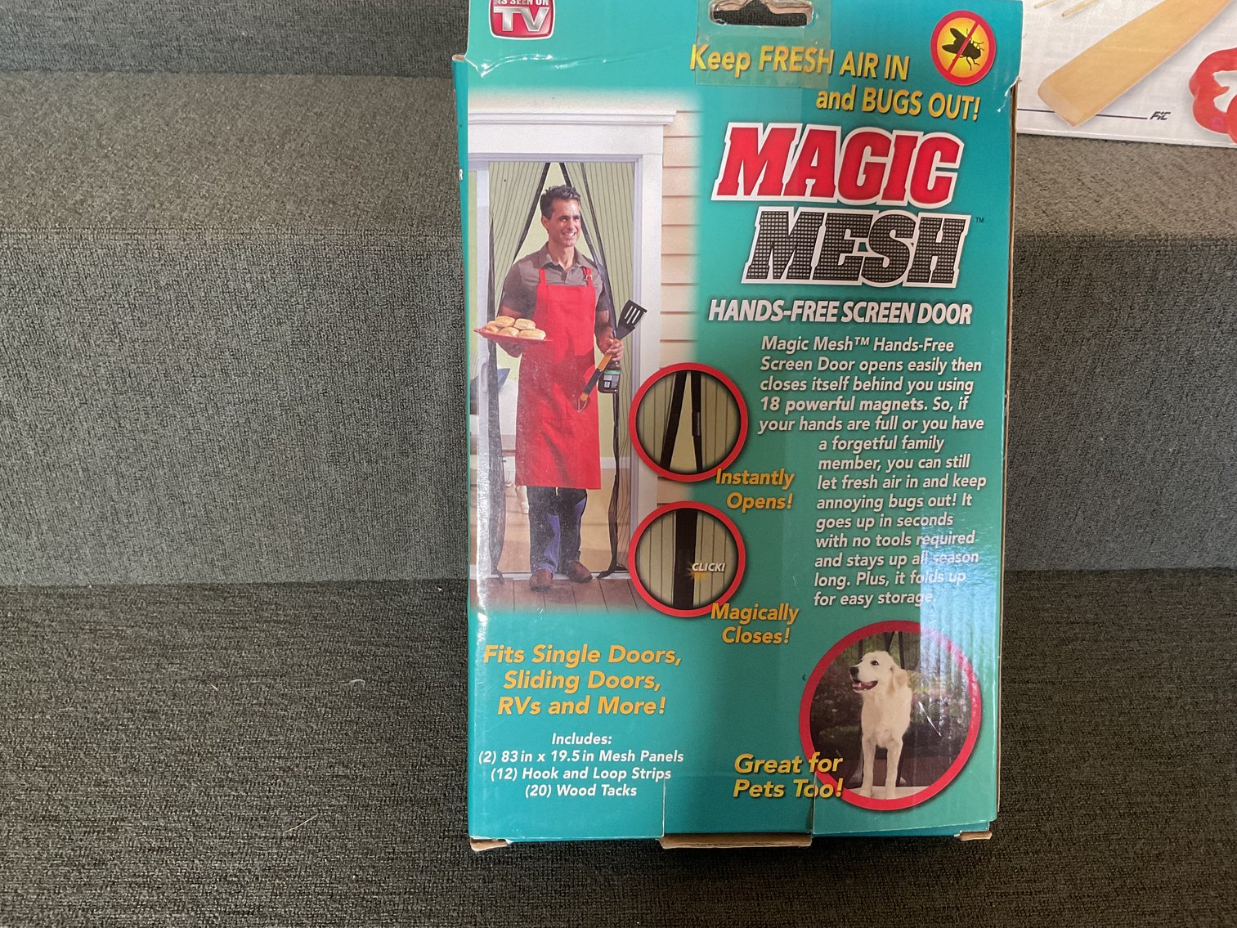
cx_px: 618
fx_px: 1036
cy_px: 464
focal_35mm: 29
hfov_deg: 61.7
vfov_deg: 48.2
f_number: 1.8
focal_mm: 3
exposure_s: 1/50
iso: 160
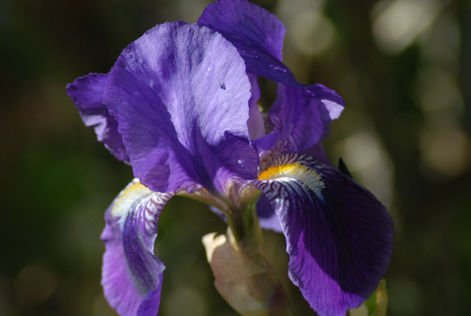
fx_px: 5900
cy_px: 158
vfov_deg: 3.1
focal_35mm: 450
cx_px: 236
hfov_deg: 4.6
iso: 400
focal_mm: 300
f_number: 9
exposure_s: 1/320
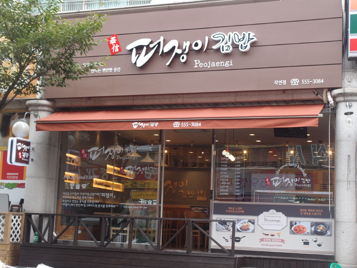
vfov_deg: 24.4
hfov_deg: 32.2
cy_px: 134
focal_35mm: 60
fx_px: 619
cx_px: 178
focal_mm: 12.88
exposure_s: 1/200
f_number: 2.8
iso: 125
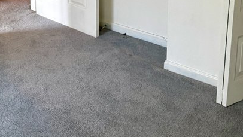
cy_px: -27
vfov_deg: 15.9
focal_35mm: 73
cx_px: 67
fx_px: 471
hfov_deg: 28.6
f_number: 1.78
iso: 320
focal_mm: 6.76
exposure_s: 1/60
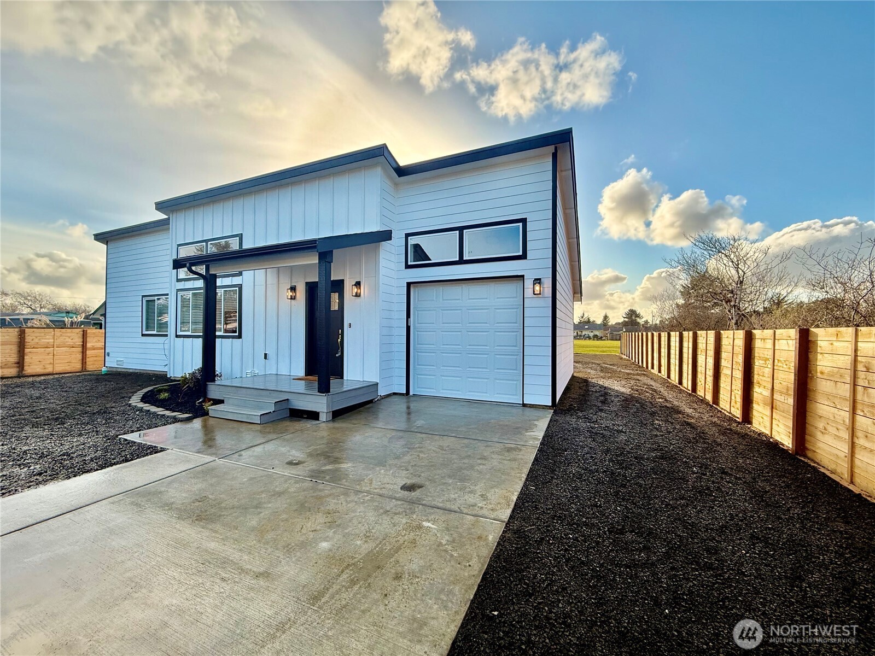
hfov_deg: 102.1
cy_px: 328
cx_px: 438
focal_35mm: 14
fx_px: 354
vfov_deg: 85.7
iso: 64
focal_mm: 2.22
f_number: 2.2
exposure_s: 1/549
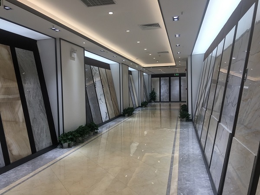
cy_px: 98
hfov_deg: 61.7
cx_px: 130
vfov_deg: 48.2
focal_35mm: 29
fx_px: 218
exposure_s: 1/100
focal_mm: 4.15
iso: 25
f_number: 2.2
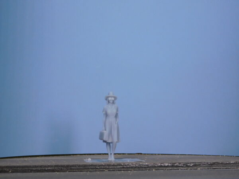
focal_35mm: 134
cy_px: 90
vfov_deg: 11.1
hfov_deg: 14.7
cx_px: 120
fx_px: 925
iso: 125
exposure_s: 1/50
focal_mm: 23.7
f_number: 5
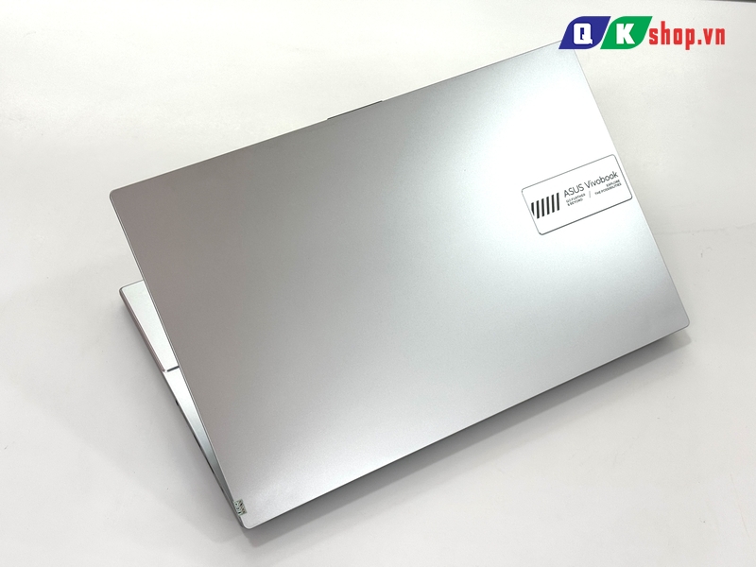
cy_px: 284
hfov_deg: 39.7
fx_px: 1048
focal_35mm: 48
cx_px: 378
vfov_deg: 30.3
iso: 50
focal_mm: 6.76
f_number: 1.78
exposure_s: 1/193
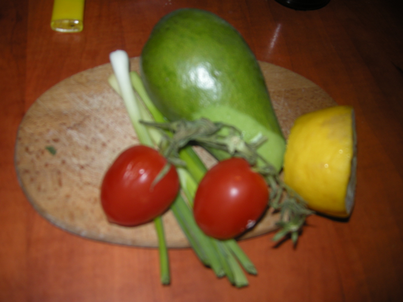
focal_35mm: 35
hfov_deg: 52.6
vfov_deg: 40.7
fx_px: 407
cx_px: 202
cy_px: 151
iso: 64
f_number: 2.7
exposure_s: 1/60
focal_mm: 7.5
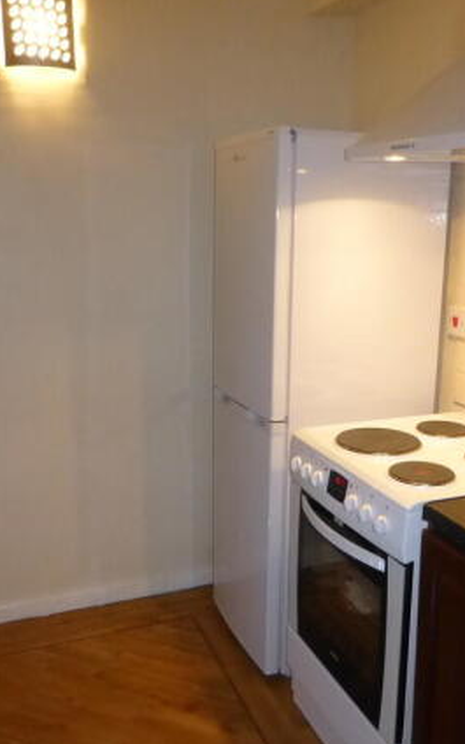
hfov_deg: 36.3
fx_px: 710
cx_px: 252
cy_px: 378
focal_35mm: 35
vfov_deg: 55.3
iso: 800
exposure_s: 1/60
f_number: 3.3
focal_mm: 4.3
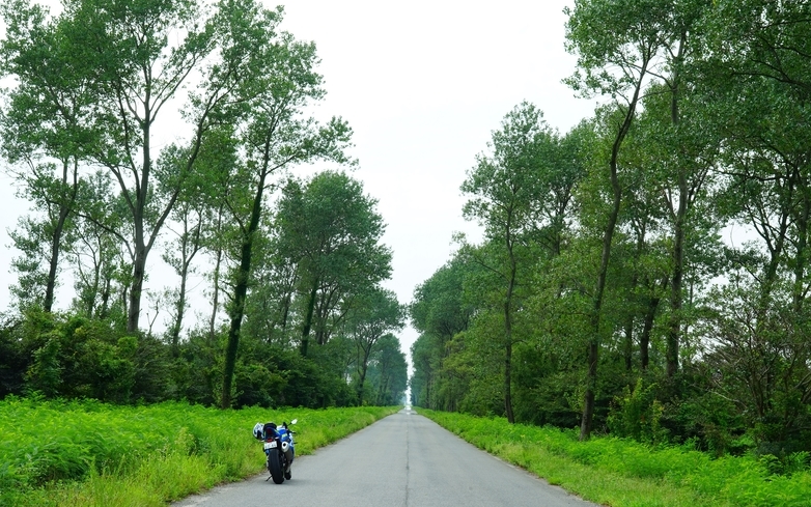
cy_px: 236
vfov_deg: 26.9
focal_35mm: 48
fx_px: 1061
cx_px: 411
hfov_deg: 41.8
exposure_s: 1/20
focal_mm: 46
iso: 100
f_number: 22
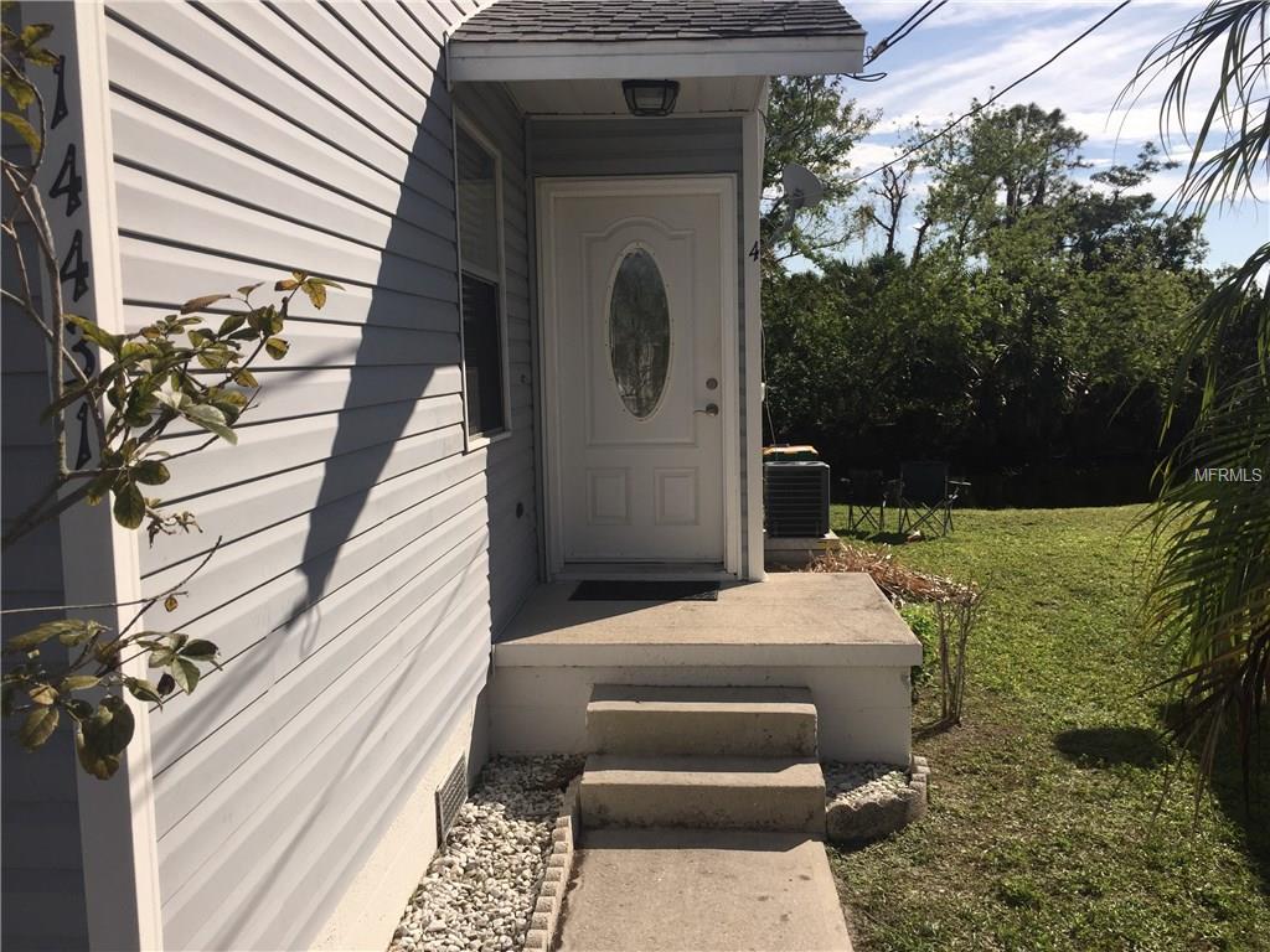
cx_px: 635
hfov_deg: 61.7
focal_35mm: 29
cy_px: 476
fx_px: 1064
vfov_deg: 48.2
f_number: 2.2
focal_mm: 4.15
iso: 32
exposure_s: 1/3049
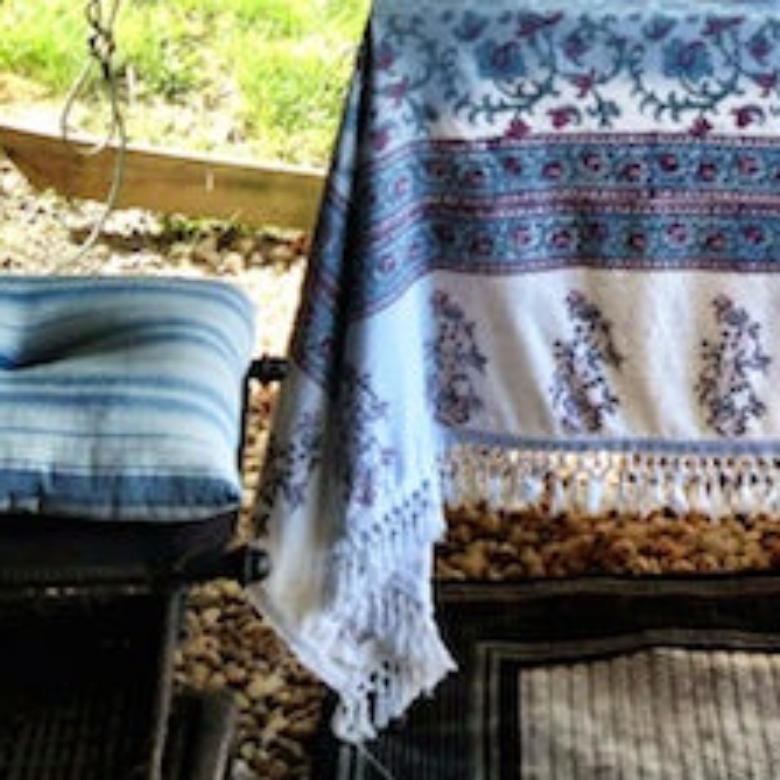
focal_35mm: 111
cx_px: 843
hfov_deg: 15.3
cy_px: -437
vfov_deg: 14.5
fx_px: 2830
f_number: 2.4
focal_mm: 4.28
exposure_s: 1/60
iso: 50
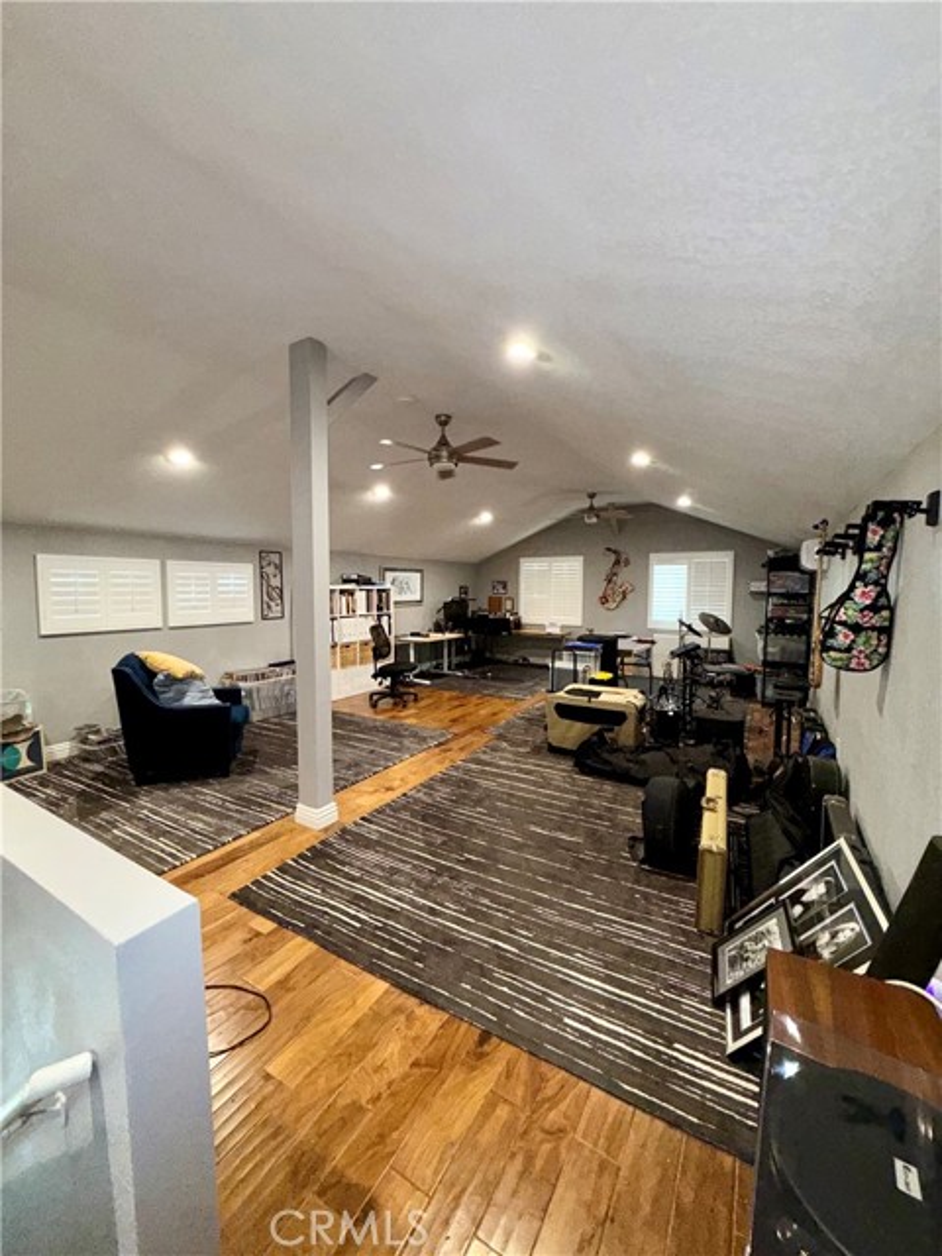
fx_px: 508
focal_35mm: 14
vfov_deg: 102.1
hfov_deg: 85.7
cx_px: 471
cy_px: 628
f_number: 2.2
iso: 160
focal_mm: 2.22
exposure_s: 1/60
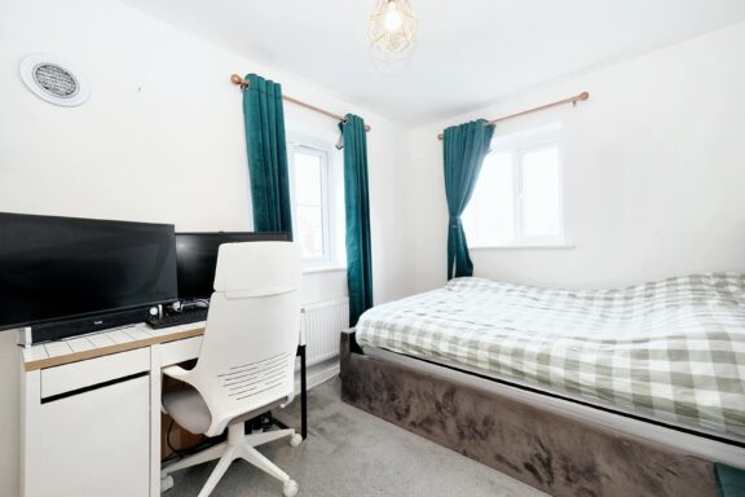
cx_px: 372
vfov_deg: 77.3
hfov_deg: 100.4
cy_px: 248
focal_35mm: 15
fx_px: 310
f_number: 4
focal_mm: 10
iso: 640
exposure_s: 1/60
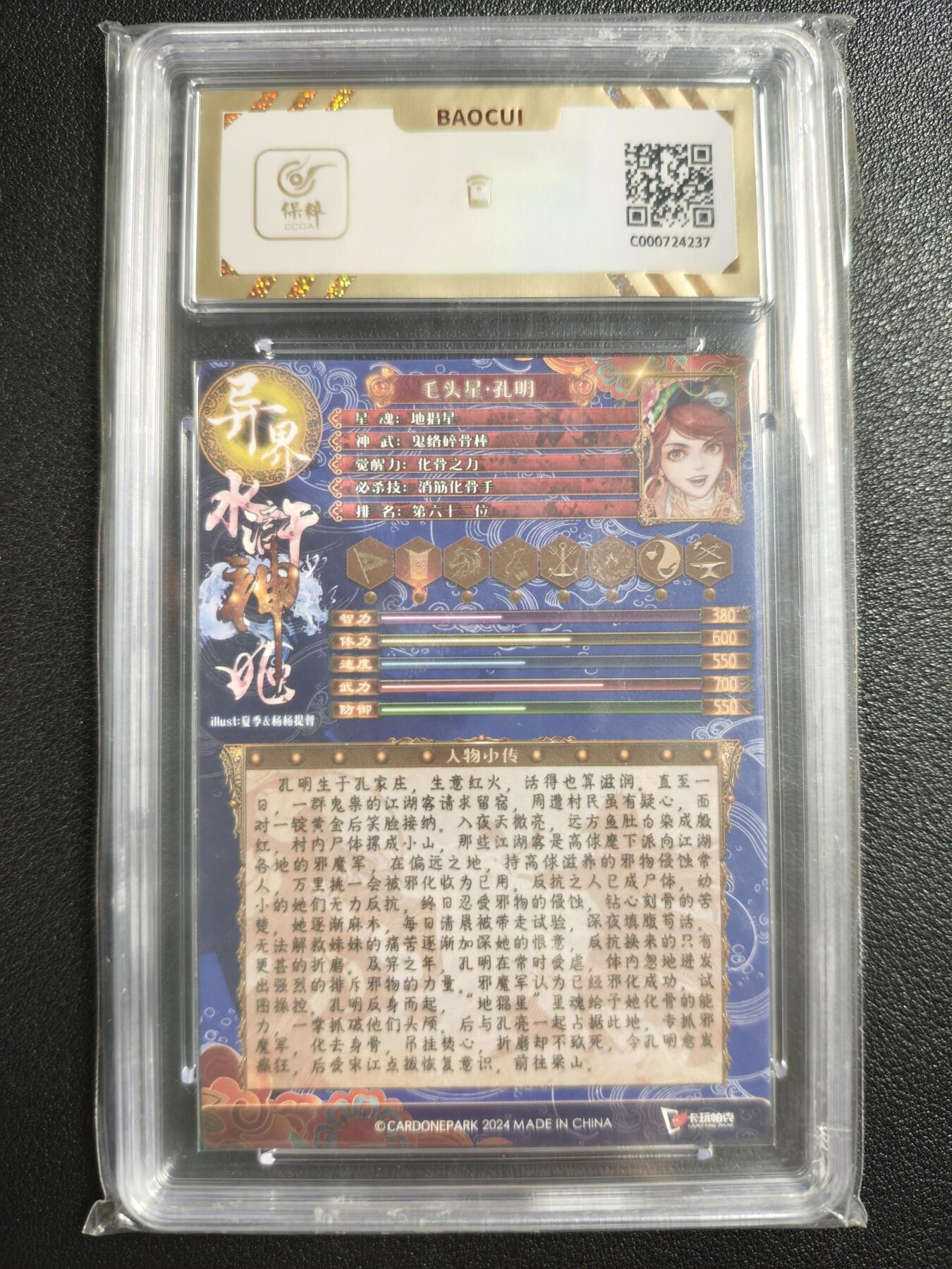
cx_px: 476
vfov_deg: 67.3
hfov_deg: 53.1
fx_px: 953
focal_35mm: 26
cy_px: 634
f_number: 1.5
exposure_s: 1/50
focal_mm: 4.94
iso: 400
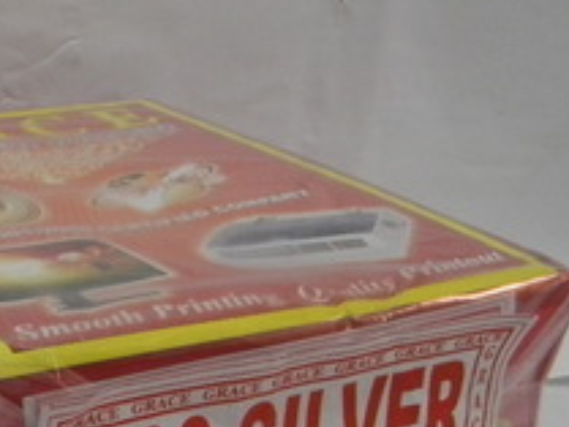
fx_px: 1414
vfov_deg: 17.0
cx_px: 25
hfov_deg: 22.0
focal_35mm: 86
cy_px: 382
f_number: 3.7
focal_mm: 6.4
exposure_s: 1/29.5
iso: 400
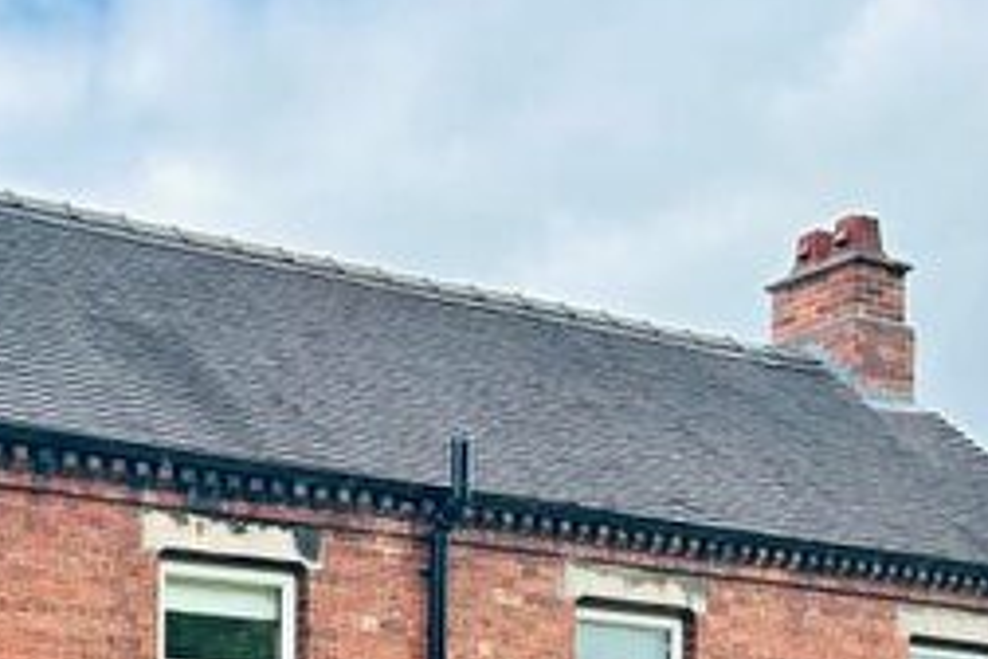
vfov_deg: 16.5
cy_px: 998
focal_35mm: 75
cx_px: -196
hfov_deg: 24.5
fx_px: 2058
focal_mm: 5.7
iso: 50
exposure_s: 1/1135
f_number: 1.5
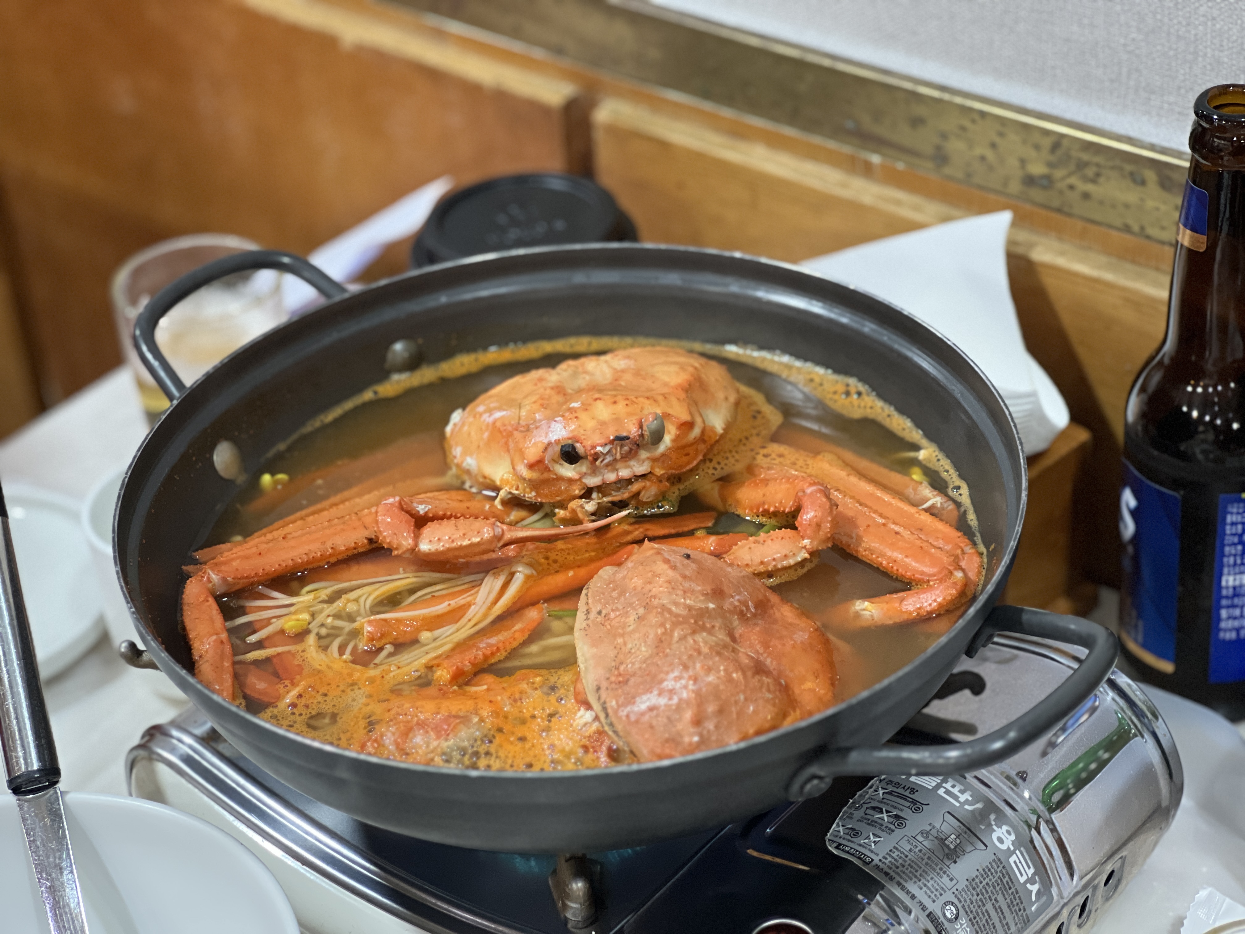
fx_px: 2769
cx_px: 622
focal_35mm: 77
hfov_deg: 25.3
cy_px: 467
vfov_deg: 19.1
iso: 400
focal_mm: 9
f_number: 2.8
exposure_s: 1/24
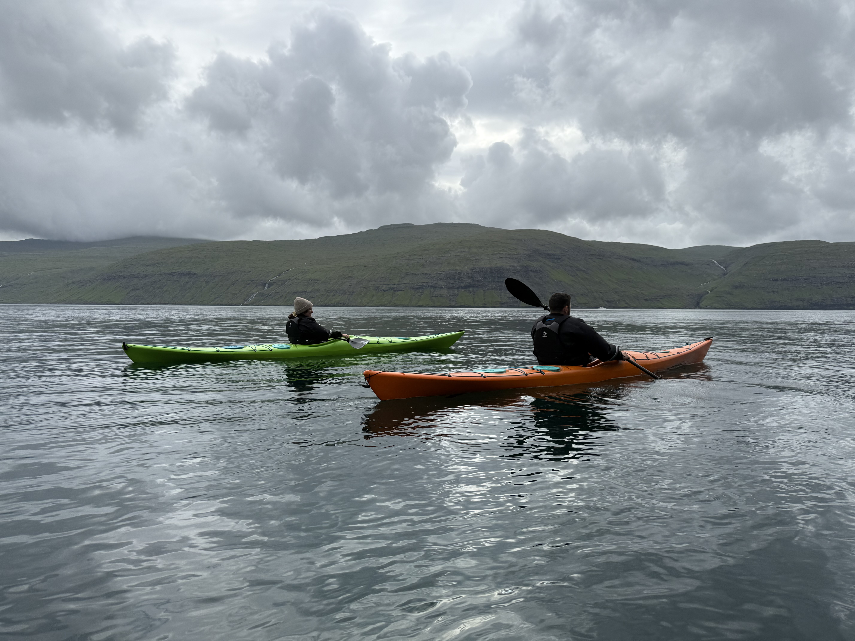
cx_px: 428
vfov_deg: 56.8
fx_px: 593
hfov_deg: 71.6
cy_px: 320
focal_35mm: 24
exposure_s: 1/5714
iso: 80
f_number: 1.78
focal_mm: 6.76
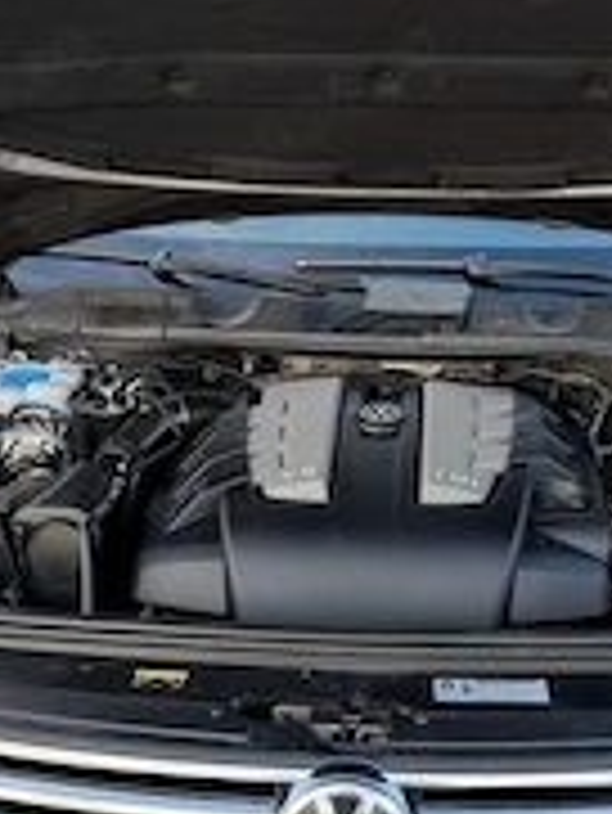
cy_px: 540
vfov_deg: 35.8
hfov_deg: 27.5
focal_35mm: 53
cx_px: 382
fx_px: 1248
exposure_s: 1/330
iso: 100
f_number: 1.78
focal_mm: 6.76
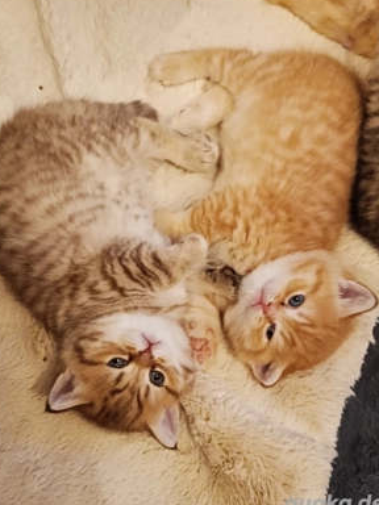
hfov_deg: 29.1
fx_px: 730
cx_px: 188
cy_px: 254
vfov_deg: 38.2
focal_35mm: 50
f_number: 1.7
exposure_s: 1/25
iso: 3571
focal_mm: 5.24
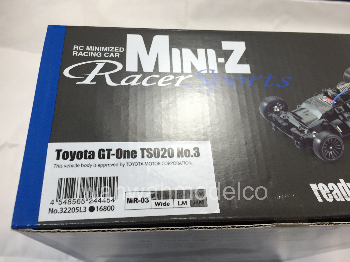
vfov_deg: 48.2
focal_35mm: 29
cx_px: 175
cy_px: 131
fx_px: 293
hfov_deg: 61.7
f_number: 2.2
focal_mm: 4.15
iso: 32
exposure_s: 1/50
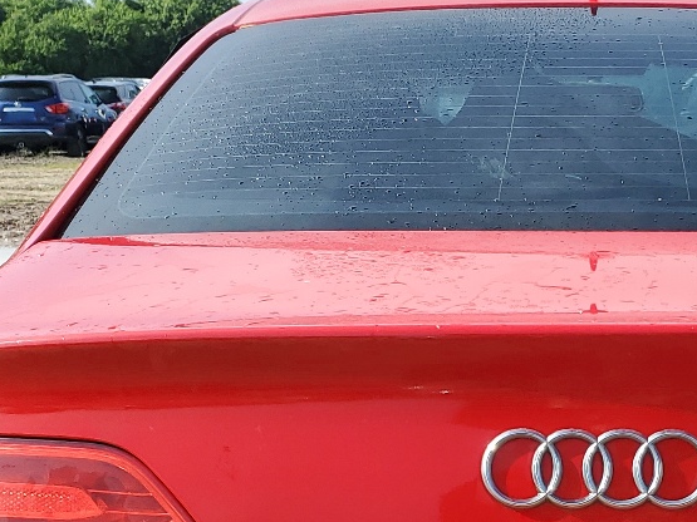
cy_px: 575
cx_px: 610
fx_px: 1510
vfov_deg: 18.9
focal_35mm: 75
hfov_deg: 25.3
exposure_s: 1/2000
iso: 50
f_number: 1.5
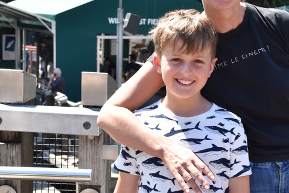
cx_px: 192
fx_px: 650
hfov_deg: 24.9
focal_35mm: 81
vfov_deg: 16.9
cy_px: 81
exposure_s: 1/800
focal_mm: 26
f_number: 5.6
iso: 400
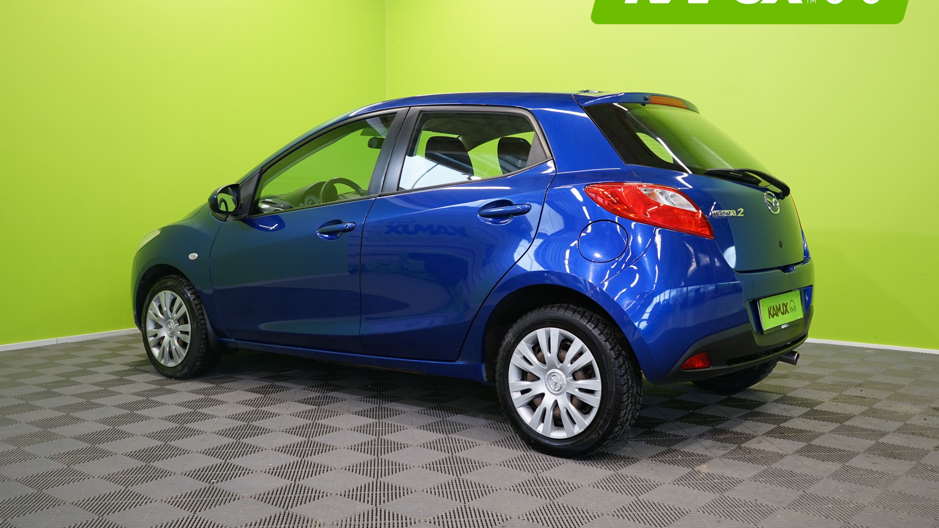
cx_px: 472
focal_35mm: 36
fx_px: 896
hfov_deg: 55.3
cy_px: 228
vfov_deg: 32.8
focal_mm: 34
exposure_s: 1/30
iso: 500
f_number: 5
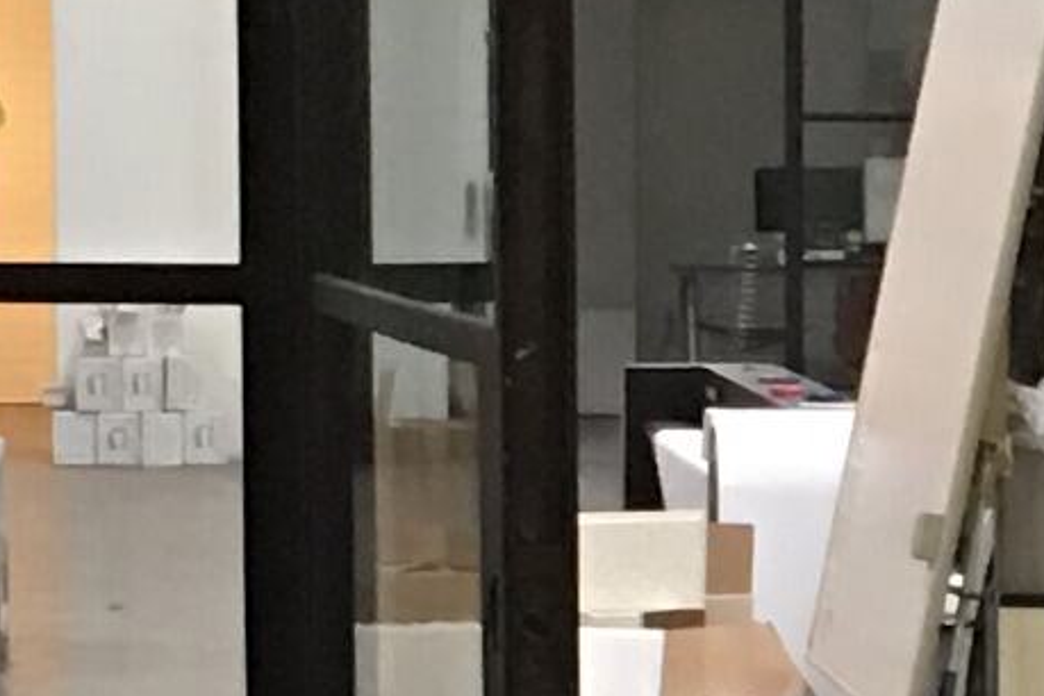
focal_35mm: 265
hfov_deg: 7.6
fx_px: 7684
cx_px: 1560
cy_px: 846
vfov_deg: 5.2
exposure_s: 1/15
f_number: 2.2
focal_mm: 4.15
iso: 80
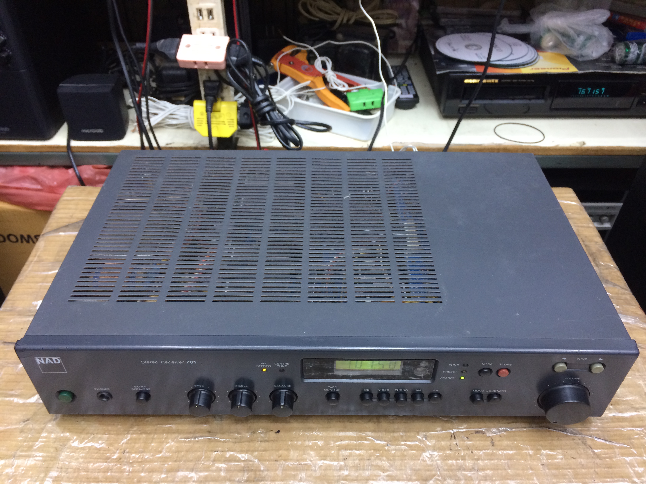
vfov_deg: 48.2
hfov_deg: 61.7
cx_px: 323
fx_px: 541
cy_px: 242
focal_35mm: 29
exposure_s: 1/33
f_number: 2.2
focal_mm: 4.15
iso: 200
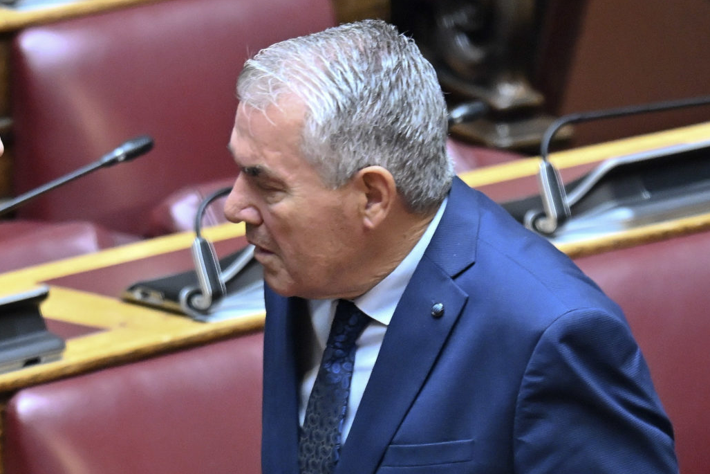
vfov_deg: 1.5
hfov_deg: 2.2
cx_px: 381
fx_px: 18185
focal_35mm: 922
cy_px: 483
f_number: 6
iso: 7200
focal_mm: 370
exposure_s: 1/250
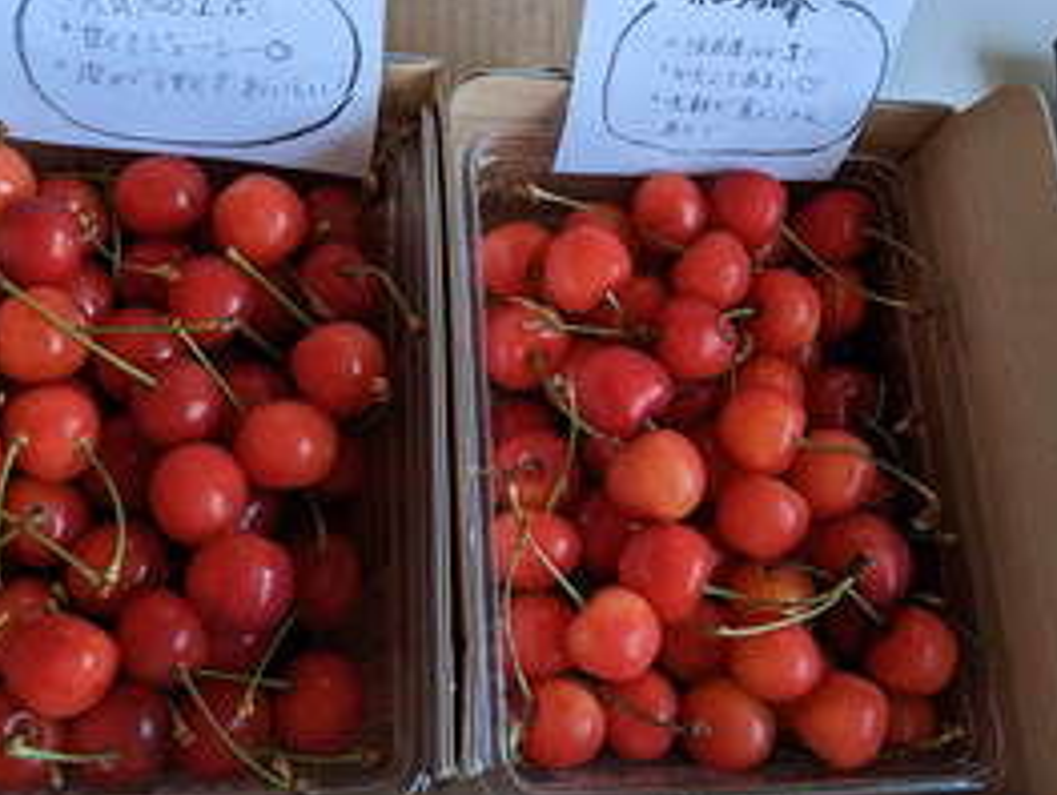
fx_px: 1254
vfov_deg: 35.2
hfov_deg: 45.7
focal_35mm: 41
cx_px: 522
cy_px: 398
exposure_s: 1/23.5
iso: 92
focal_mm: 4.44
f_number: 1.8
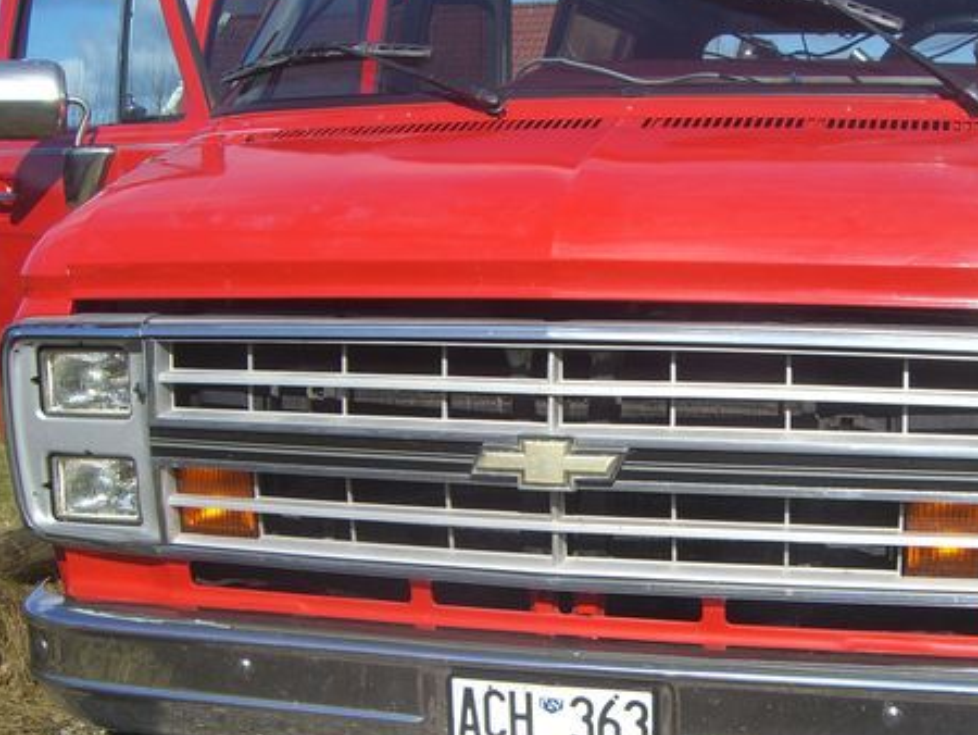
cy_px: 491
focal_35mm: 54
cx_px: 622
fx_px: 1526
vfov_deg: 26.9
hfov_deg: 35.3
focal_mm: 6.2
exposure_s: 1/640
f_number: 4.3
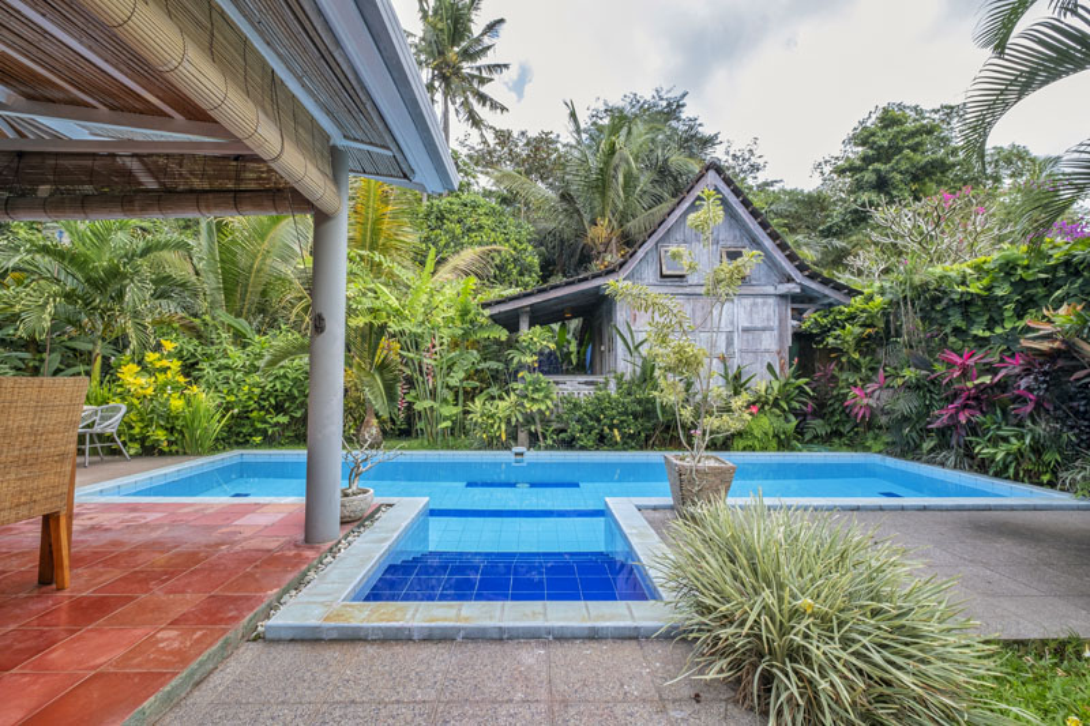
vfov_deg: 77.3
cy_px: 363
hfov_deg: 100.4
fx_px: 454
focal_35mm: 15
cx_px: 545
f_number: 16
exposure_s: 1/10
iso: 160
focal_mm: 10
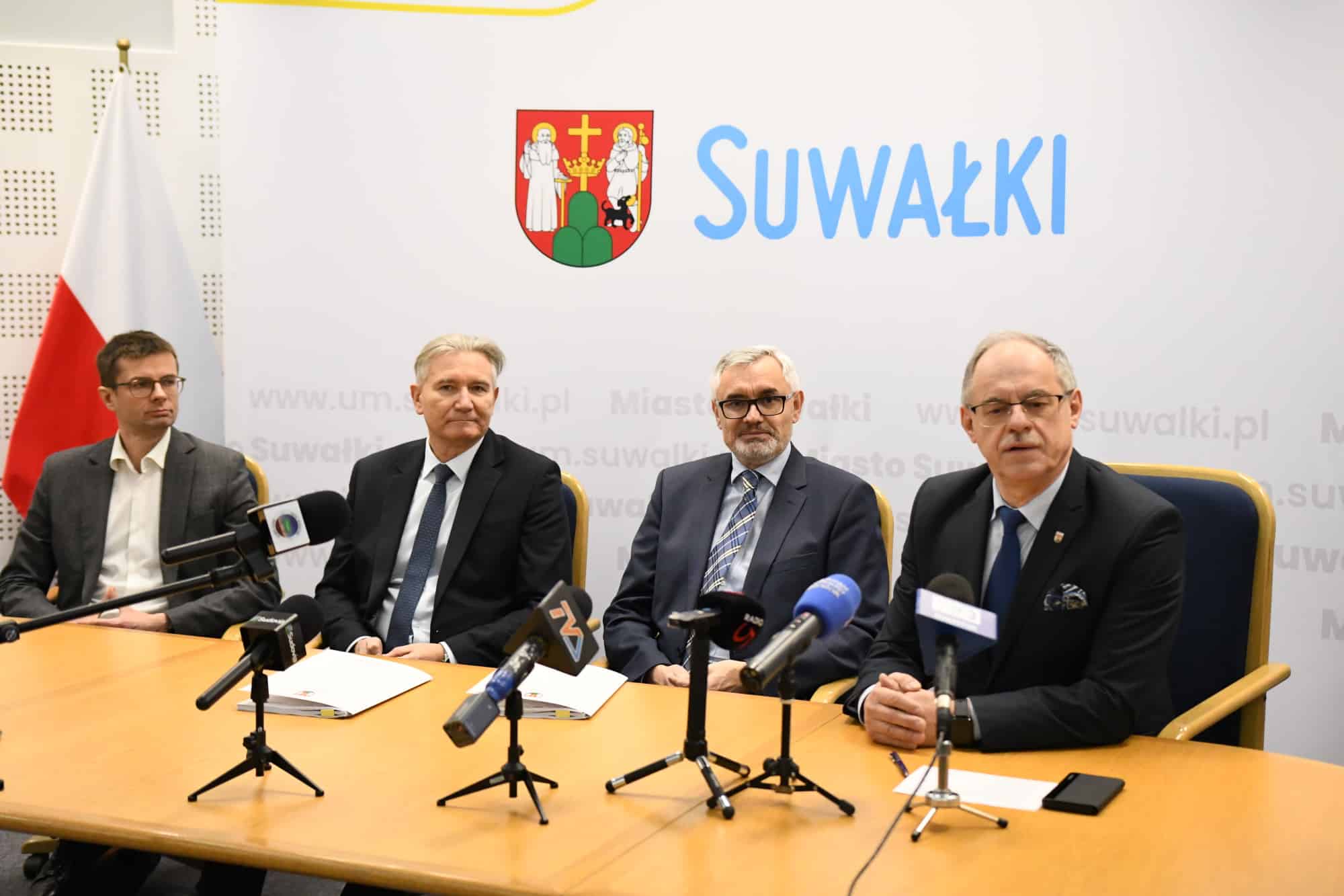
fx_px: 1792
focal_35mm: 48
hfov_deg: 41.1
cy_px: 448
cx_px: 672
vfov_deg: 28.1
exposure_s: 1/1600
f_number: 2.2
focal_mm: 32
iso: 5000
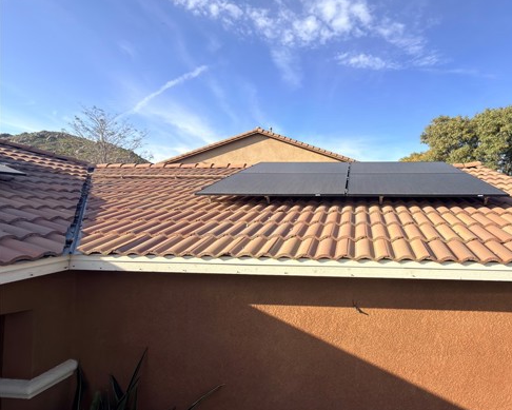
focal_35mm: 18
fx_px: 273
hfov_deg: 83.7
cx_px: 336
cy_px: 198
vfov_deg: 73.8
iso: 20
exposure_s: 1/443
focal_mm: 2.22
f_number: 2.2
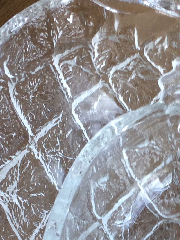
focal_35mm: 96
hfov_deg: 15.1
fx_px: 665
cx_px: 184
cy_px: 233
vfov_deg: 19.9
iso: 50
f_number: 2.2
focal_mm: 4.15
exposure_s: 1/50
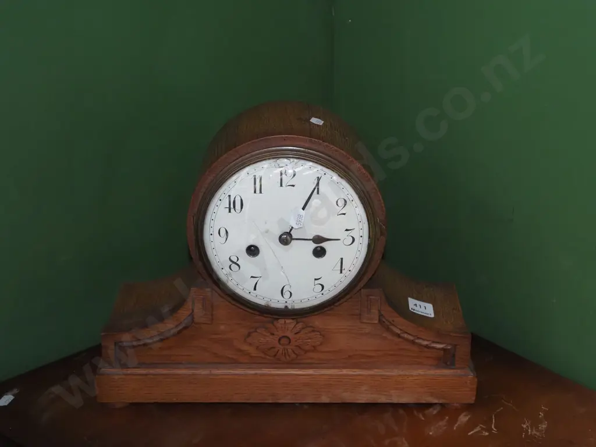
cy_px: 224
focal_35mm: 52
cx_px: 298
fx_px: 895
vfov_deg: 28.0
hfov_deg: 36.8
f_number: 5.6
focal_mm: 26
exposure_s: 1/160
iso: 3200
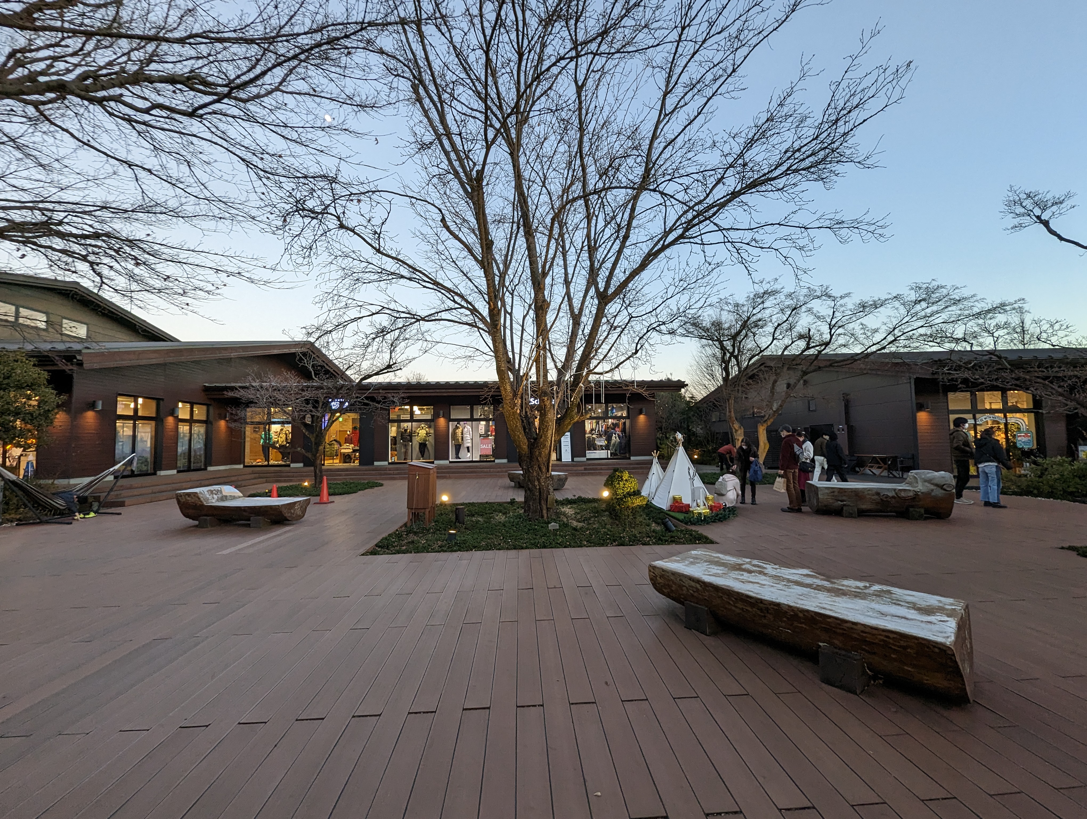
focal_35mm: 13
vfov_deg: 90.1
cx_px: 544
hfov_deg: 106.1
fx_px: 409
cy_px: 410
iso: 77
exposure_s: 1/61.4
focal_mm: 1.95
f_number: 2.2
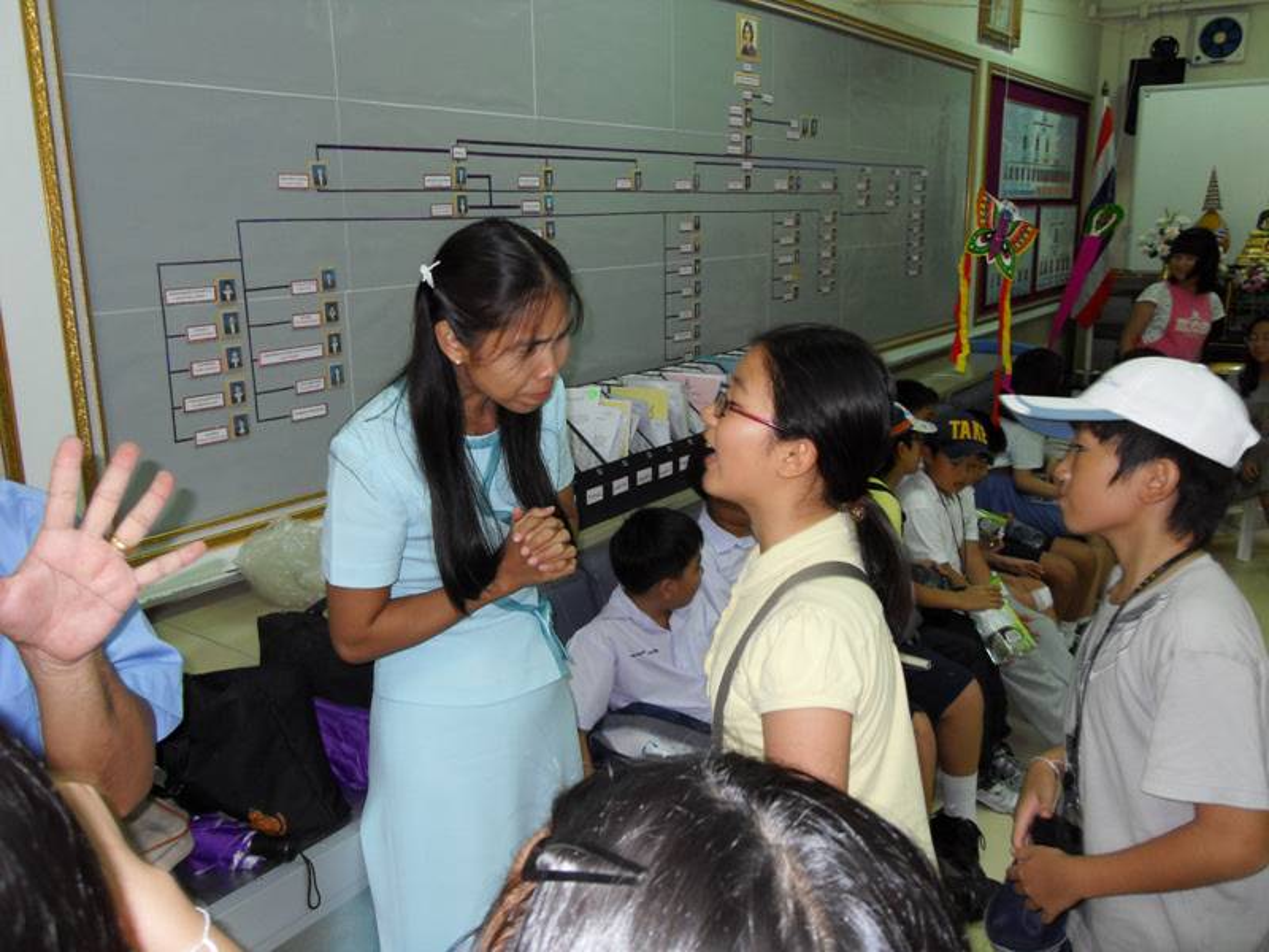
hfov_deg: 63.4
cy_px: 476
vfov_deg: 49.7
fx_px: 1026
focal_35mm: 28
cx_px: 634
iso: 200
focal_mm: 6
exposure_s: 1/45
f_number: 2.8
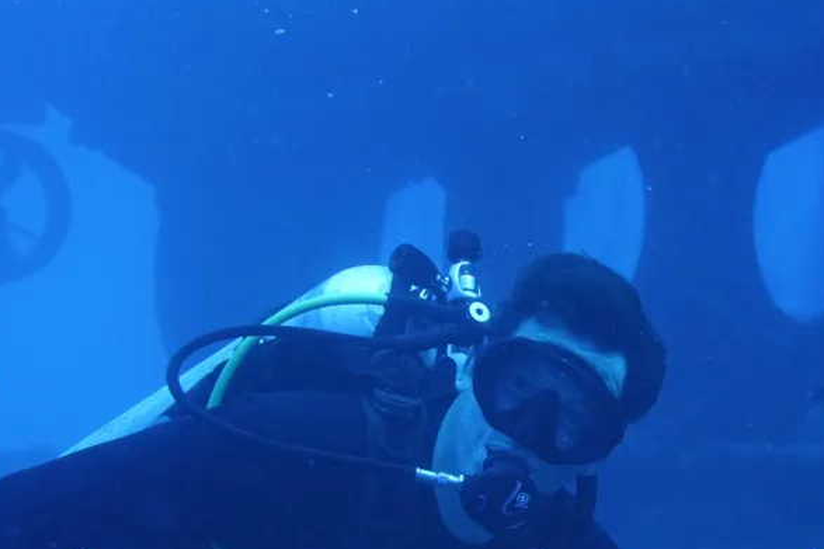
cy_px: 376
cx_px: 573
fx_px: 2197
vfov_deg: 14.2
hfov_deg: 21.1
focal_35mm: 96
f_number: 5.6
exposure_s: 1/250
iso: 3200
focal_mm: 55
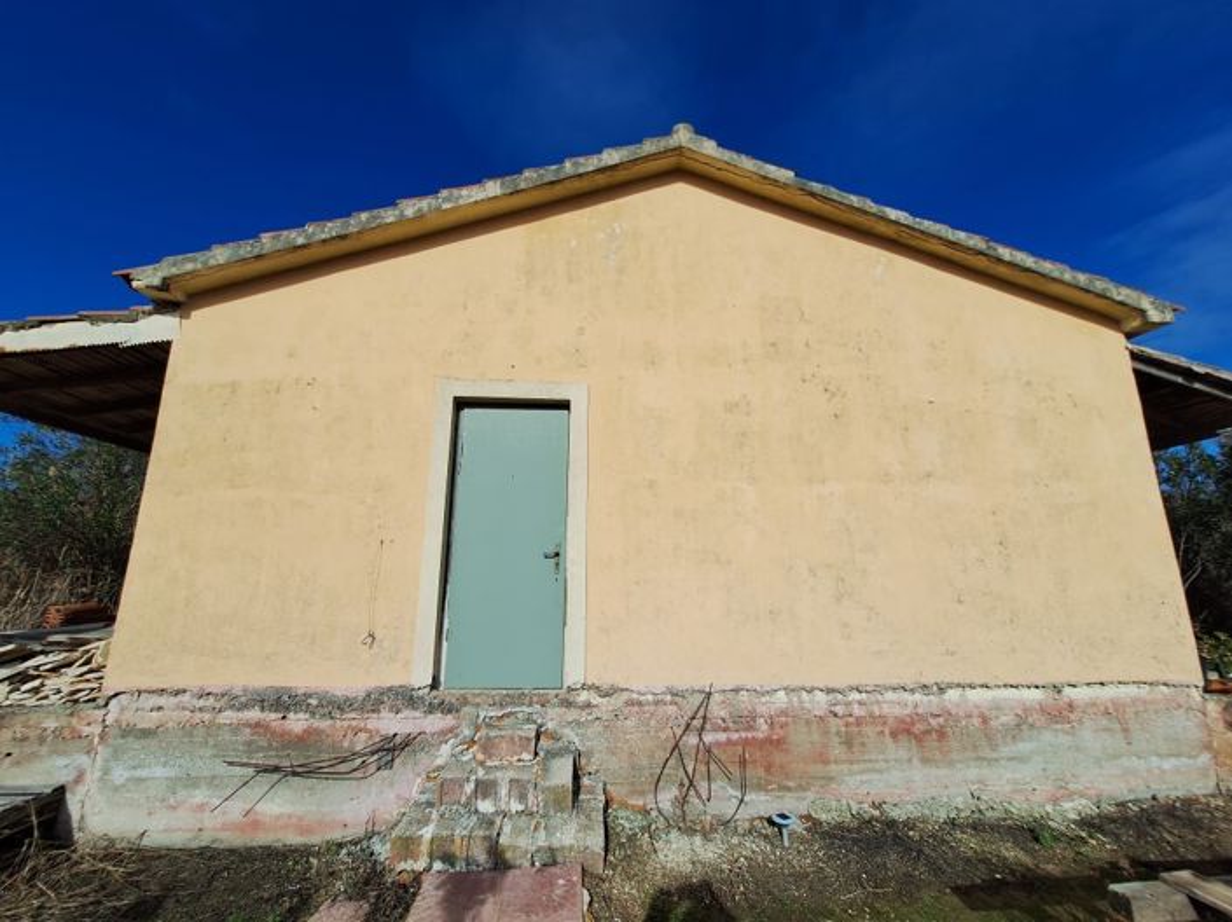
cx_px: 616
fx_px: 462
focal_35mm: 13
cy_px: 461
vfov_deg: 89.9
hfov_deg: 106.2
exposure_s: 1/2994
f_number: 2.2
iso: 40
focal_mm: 1.74
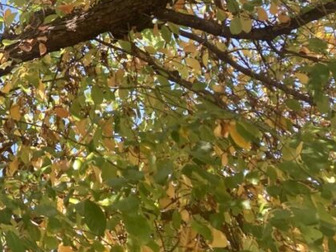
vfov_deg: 20.8
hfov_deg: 25.3
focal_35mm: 69
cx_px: -66
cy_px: 20
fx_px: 670
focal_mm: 3.99
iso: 20
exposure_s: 1/163
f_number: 1.8
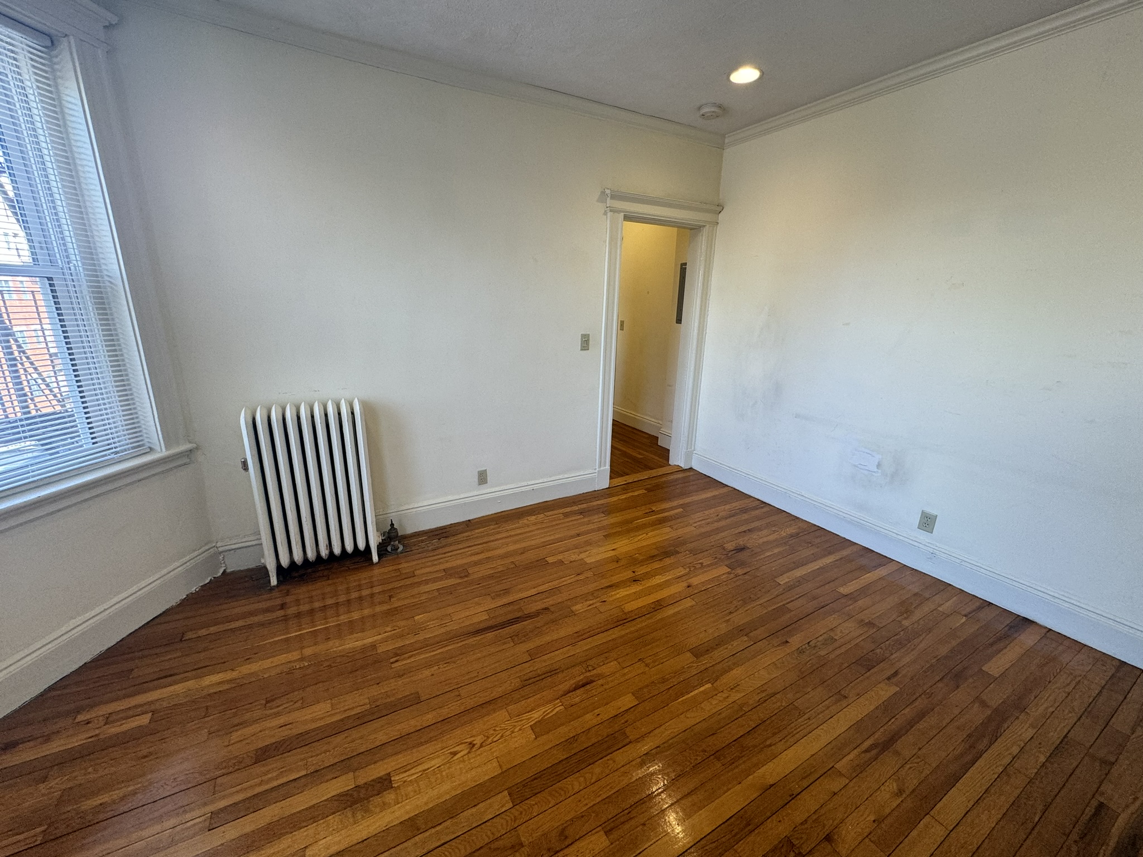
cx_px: 572
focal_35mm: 14
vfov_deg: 85.7
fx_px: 462
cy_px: 428
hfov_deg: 102.1
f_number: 2.2
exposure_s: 1/120
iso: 125
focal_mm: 2.22
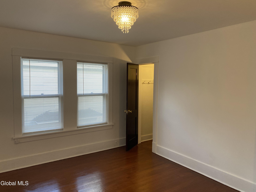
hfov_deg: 67.3
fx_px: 192
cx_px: 128
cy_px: 96
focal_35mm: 26
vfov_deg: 53.1
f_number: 1.8
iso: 125
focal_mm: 4.25
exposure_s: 1/120
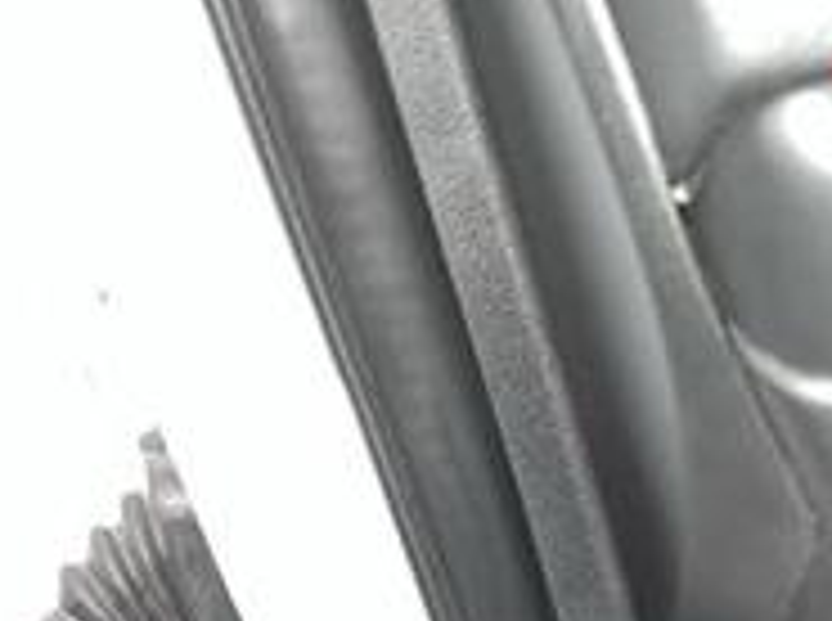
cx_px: 1079
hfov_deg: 24.1
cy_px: 594
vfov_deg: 20.1
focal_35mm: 71
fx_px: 1703
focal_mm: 5.7
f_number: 1.5
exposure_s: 1/4
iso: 100
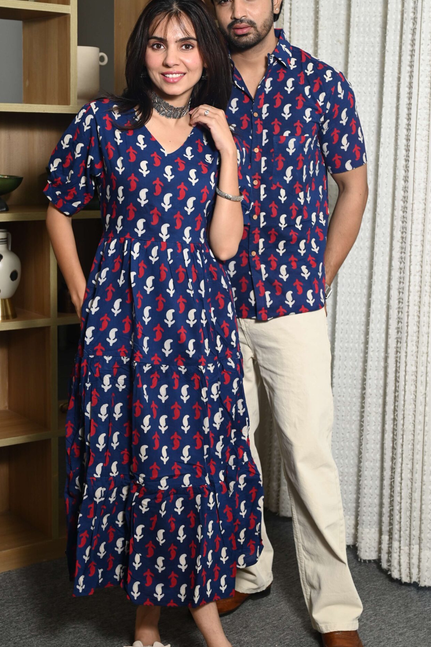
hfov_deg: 23.7
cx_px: 180
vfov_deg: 35.0
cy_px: 295
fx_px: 1025
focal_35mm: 57
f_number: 5.6
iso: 400
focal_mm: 42
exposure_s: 1/160
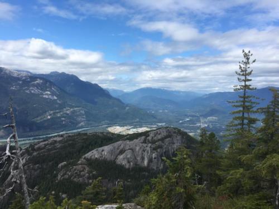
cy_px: 104
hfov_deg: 61.7
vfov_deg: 48.2
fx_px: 234
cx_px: 140
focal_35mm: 29
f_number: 2.2
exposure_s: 1/1672
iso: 25
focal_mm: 4.15
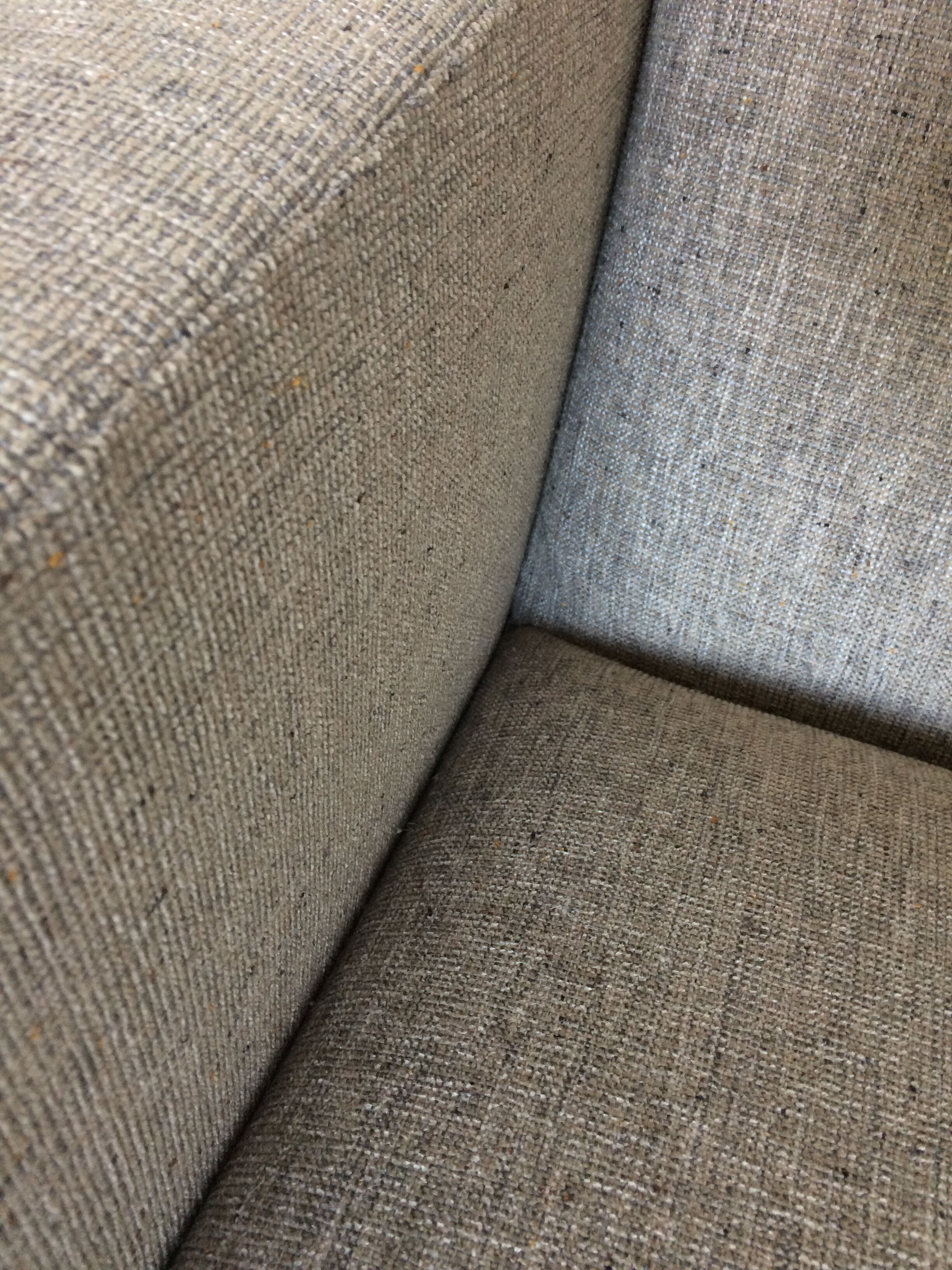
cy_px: 635
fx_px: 1063
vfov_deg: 61.7
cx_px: 476
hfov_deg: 48.2
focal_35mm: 29
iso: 200
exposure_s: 1/33
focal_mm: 4.15
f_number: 2.2
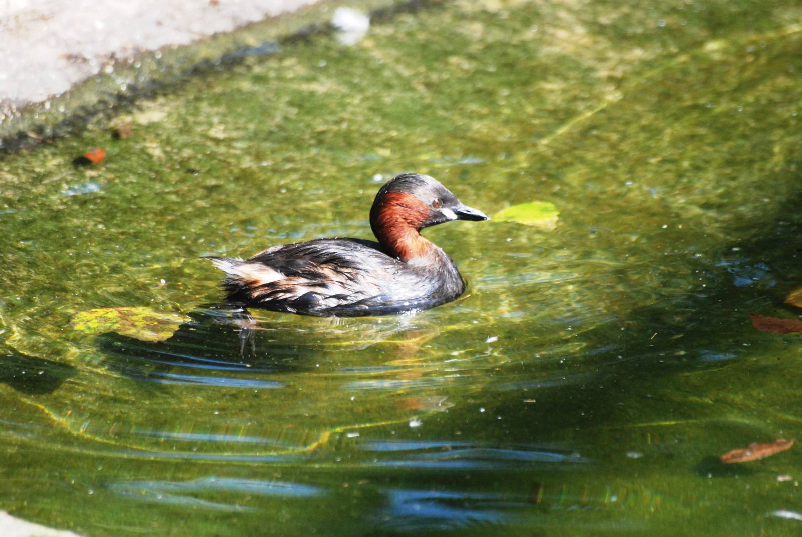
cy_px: 268
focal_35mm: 450
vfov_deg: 3.1
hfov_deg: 4.6
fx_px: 10037
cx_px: 401
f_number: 5.6
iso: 1000
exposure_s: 1/640
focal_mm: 300
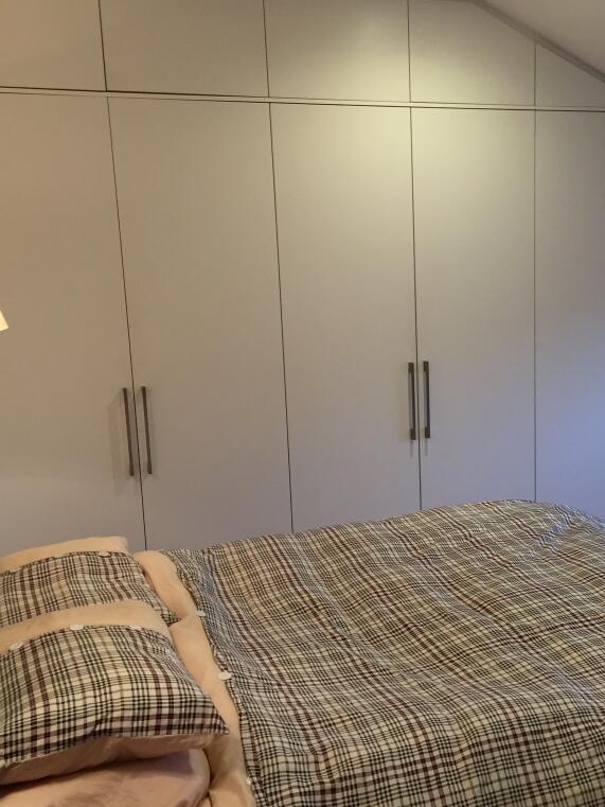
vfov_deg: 47.9
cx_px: 424
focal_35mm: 39
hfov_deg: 36.3
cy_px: 404
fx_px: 909
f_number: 2.2
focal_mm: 4.15
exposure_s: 1/33
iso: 160
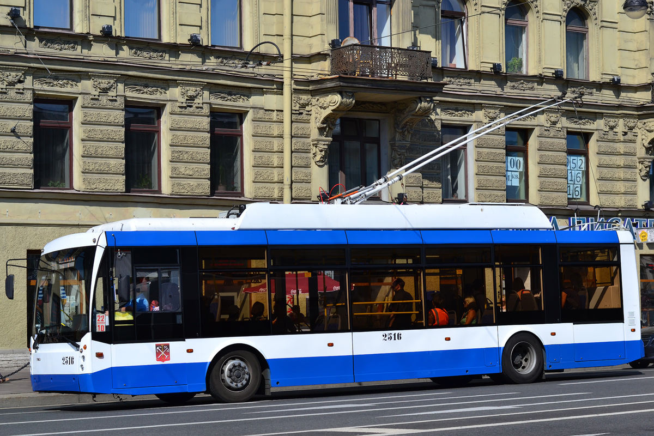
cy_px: 218
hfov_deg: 27.0
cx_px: 327
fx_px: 1362
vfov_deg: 18.2
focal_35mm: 75
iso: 200
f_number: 6.3
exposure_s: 1/1250
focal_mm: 50
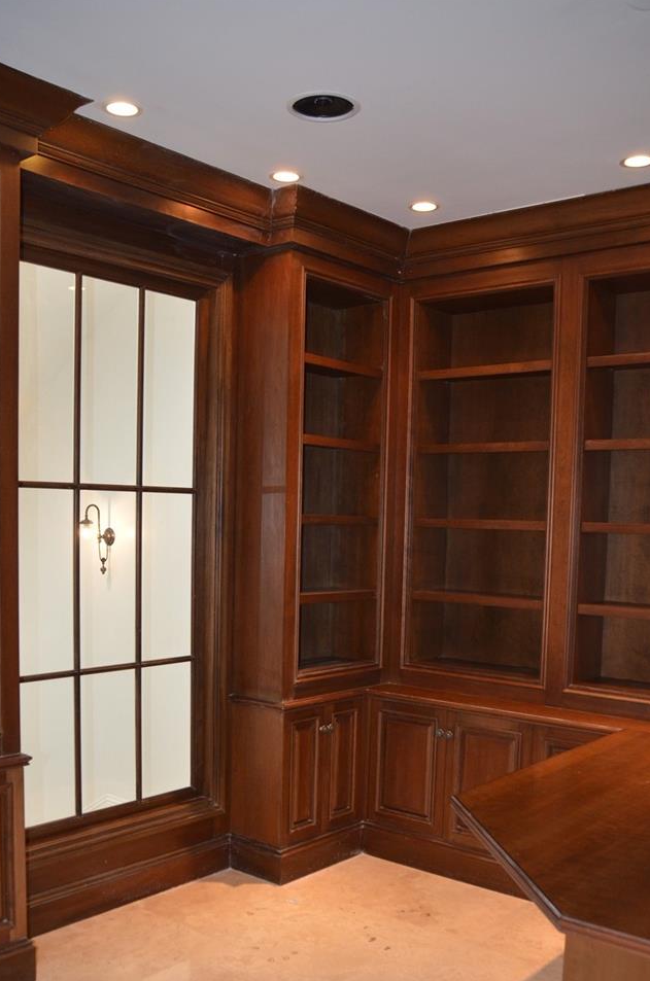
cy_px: 611
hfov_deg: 38.7
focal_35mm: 34
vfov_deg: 55.3
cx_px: 295
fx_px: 925
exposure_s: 1/60
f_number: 3.5
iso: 800
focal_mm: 18
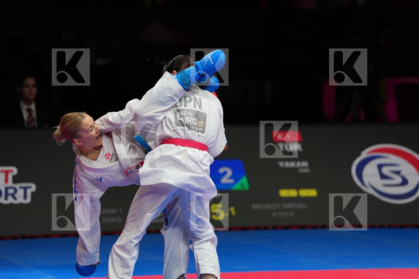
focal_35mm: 200
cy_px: 140
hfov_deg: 10.3
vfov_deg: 6.9
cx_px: 210
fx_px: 2327
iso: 500
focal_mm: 200
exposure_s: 1/1000
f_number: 2.8
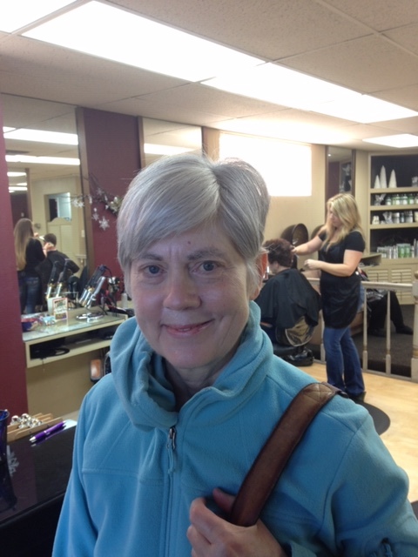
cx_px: 209
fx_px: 531
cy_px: 278
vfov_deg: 55.4
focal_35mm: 33
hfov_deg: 42.9
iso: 64
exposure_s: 1/20
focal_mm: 4.13
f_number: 2.4
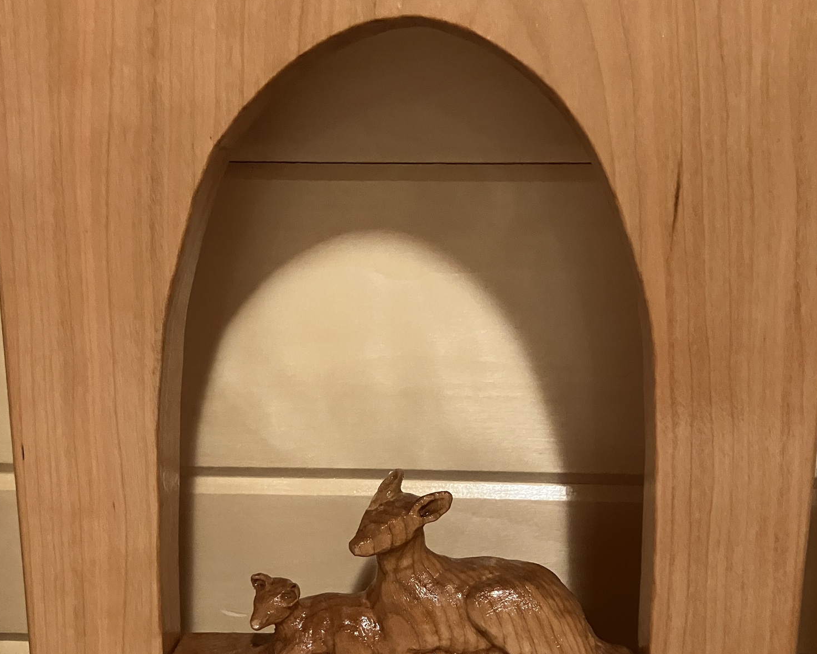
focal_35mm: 37
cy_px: 373
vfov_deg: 40.1
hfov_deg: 49.1
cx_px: 407
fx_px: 895
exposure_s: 1/30
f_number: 1.8
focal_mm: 3.99
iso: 640
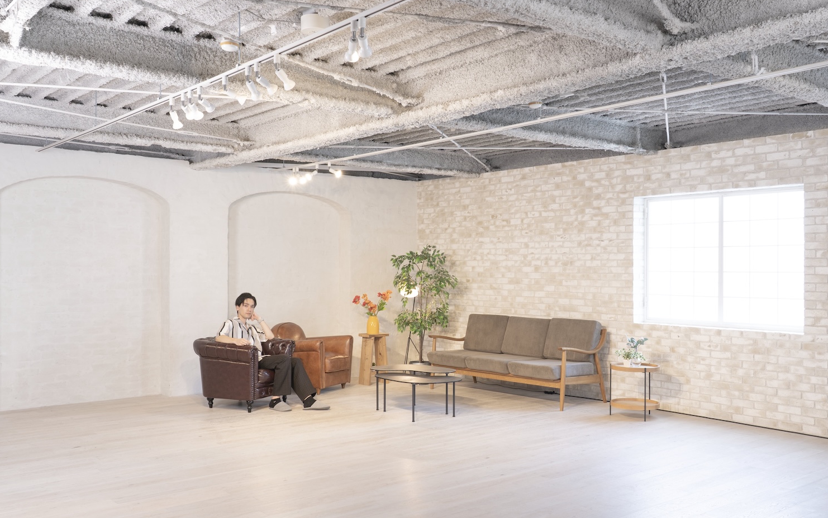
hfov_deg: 58.1
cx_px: 418
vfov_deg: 38.3
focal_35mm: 33
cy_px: 272
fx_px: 745
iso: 200
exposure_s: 1/5
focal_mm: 32
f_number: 11
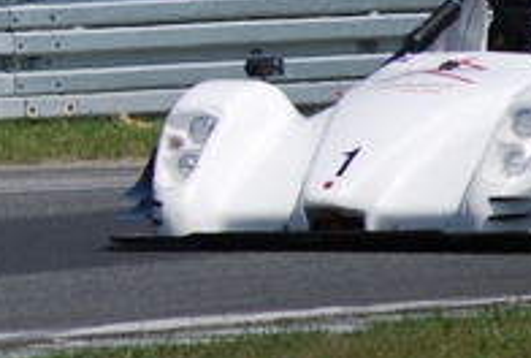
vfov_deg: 0.9
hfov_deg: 1.4
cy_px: -187
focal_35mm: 1459
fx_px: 21586
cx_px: -331
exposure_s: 1/1000
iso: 160
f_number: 5.6
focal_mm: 200
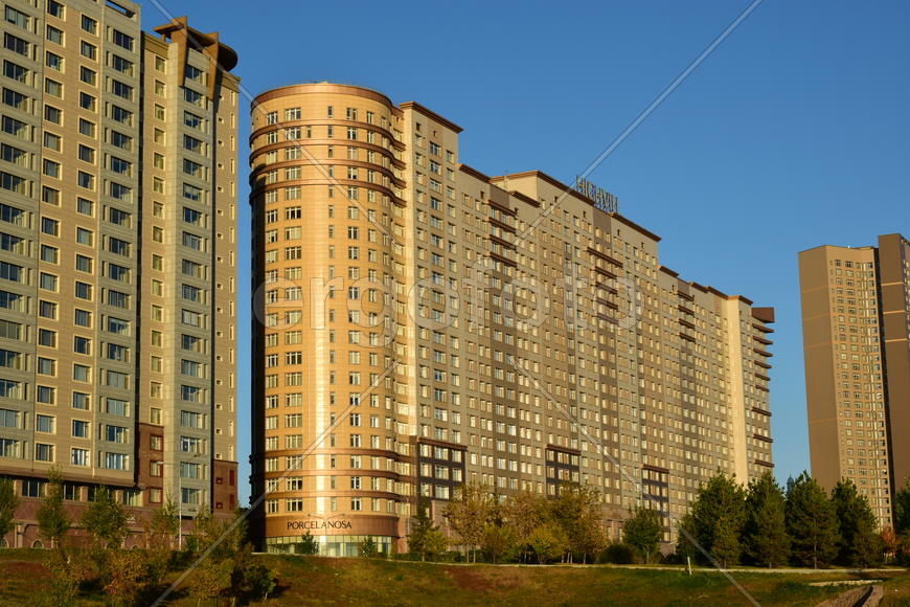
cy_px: 304
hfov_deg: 31.9
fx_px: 1592
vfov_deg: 21.6
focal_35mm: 63
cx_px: 455
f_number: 10
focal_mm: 42
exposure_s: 1/400
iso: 200
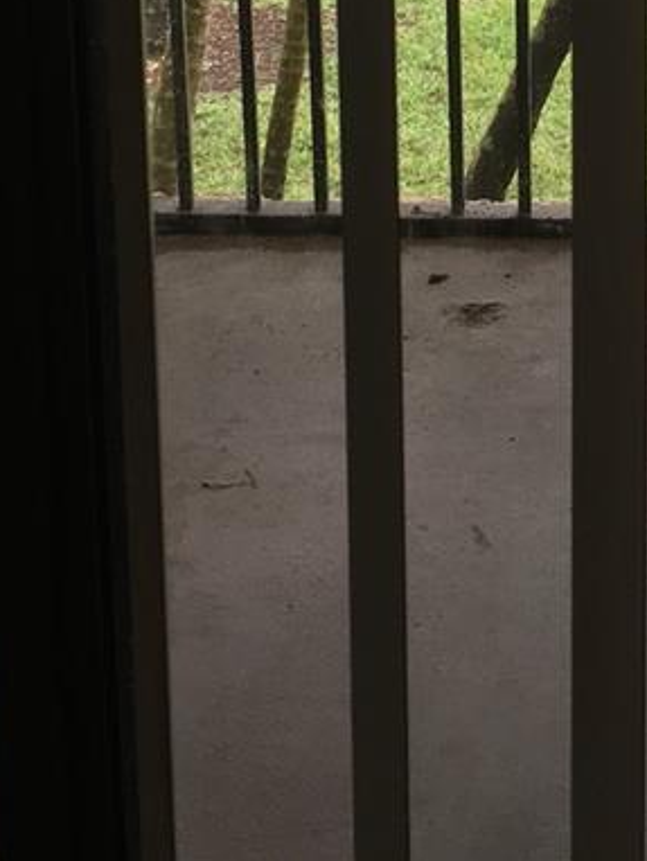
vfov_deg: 19.7
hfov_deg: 15.8
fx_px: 2265
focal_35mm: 91
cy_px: -286
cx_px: 703
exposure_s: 1/60
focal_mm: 4.15
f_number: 2.2
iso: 32
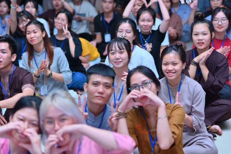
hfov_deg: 23.9
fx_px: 545
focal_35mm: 85
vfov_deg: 16.1
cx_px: 116
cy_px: 77
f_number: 2.8
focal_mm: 85
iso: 1000
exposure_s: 1/200
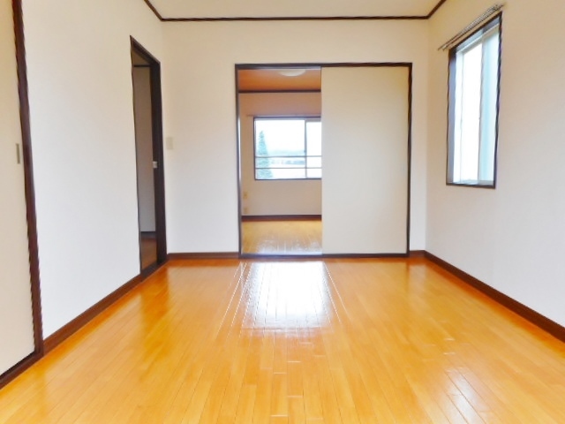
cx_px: 282
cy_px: 212
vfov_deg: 54.9
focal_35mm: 25
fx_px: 408
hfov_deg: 69.4
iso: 100
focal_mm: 4.5
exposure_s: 1/30
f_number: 3.7
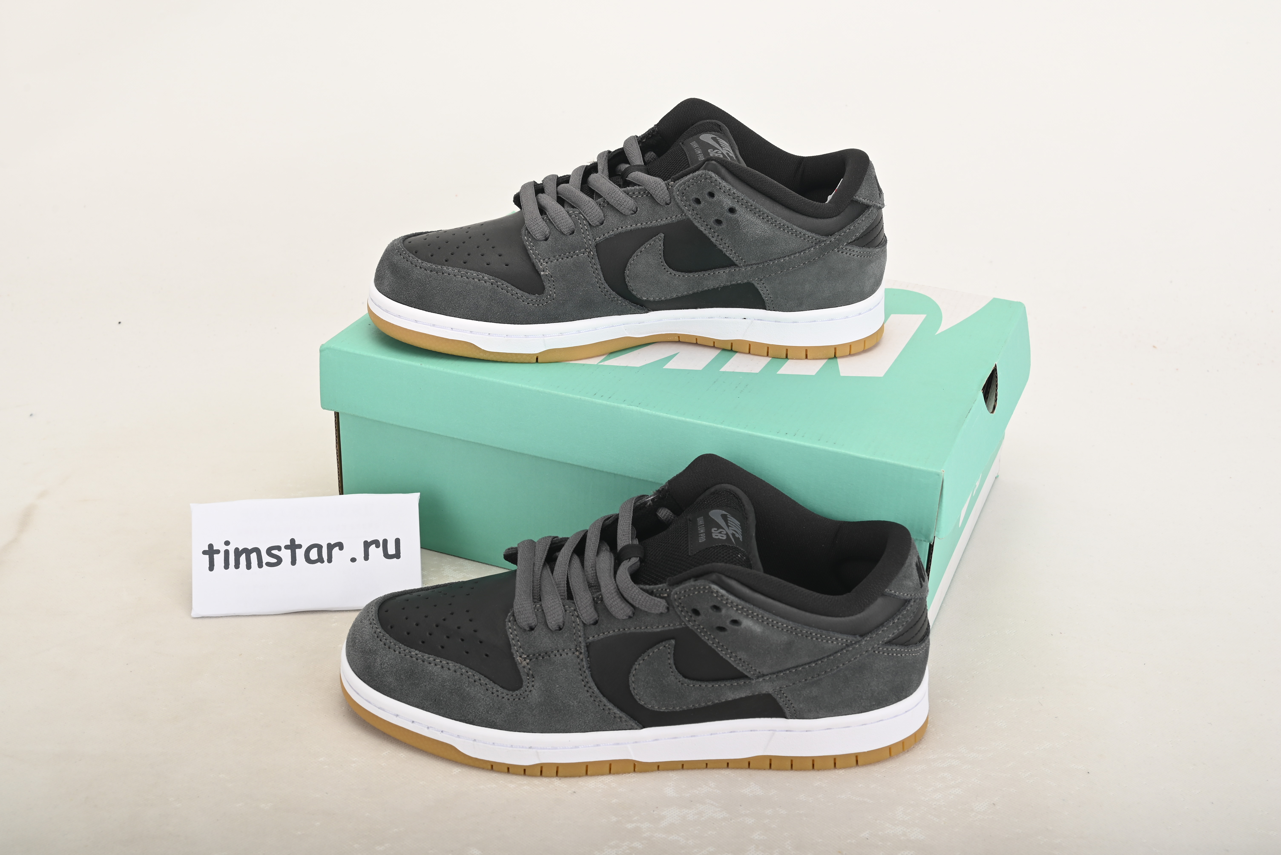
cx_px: 640
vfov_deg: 29.3
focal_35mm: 46
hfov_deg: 42.7
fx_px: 1637
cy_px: 428
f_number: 11
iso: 100
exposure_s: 1/200
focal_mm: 46
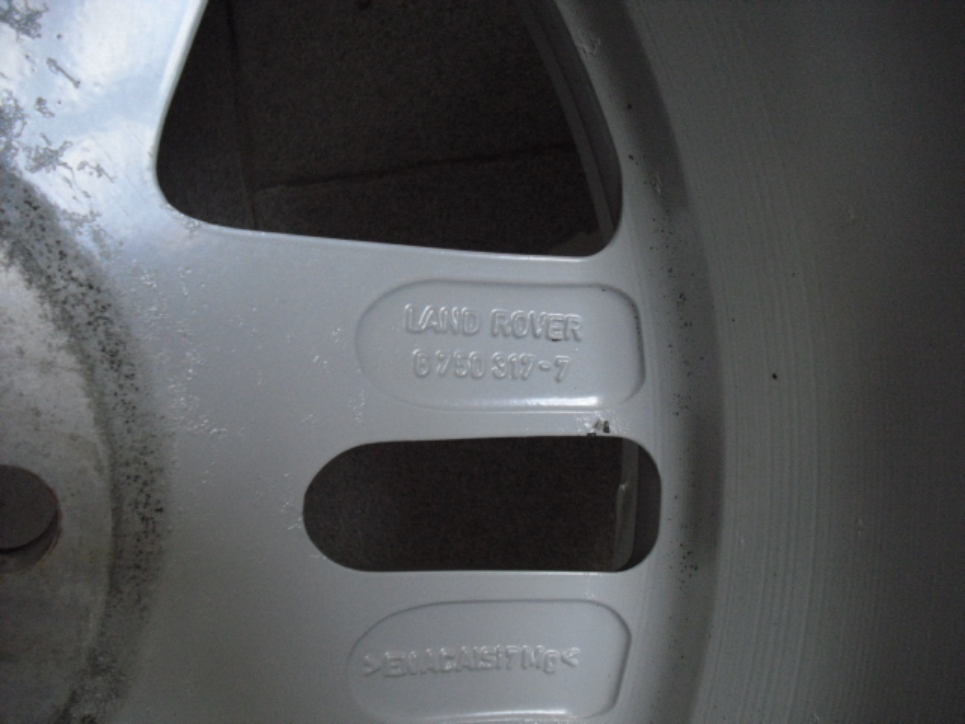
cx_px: 482
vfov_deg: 37.7
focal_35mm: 38
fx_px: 1059
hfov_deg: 49.0
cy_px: 362
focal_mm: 6.2
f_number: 2.8
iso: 400
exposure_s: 1/100
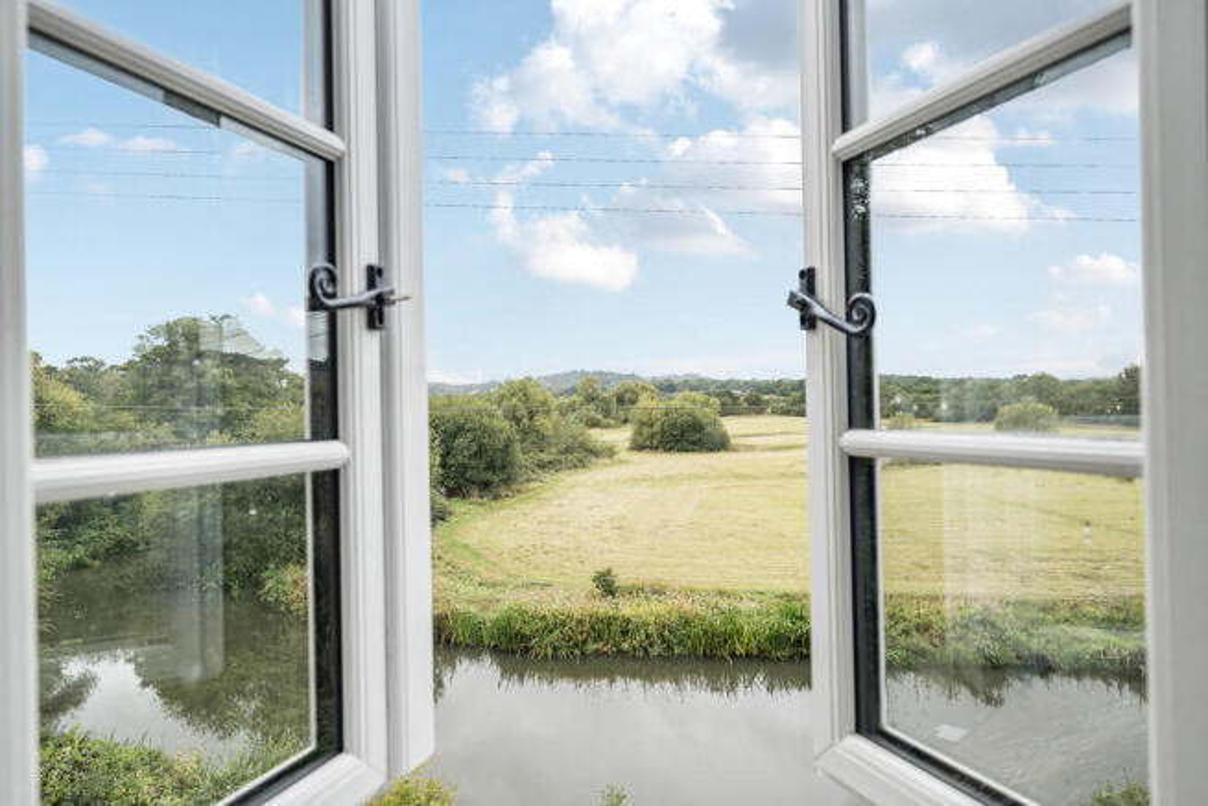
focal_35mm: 21
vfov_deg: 59.5
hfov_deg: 81.2
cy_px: 403
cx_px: 604
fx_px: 705
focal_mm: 14
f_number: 4
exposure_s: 1/1000
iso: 400
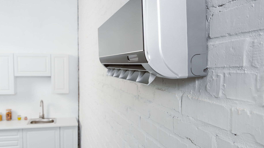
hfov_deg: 52.8
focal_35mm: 38
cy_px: 70
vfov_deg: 31.2
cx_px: 133
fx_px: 266
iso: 320
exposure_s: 1/160
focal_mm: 36
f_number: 9
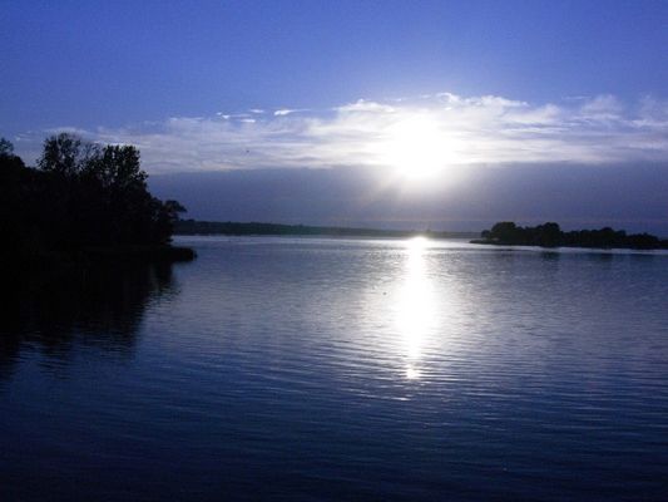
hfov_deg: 50.1
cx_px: 334
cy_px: 251
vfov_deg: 38.7
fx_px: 714
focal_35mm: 37
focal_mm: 5.6
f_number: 5.4
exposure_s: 1/1722
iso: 70
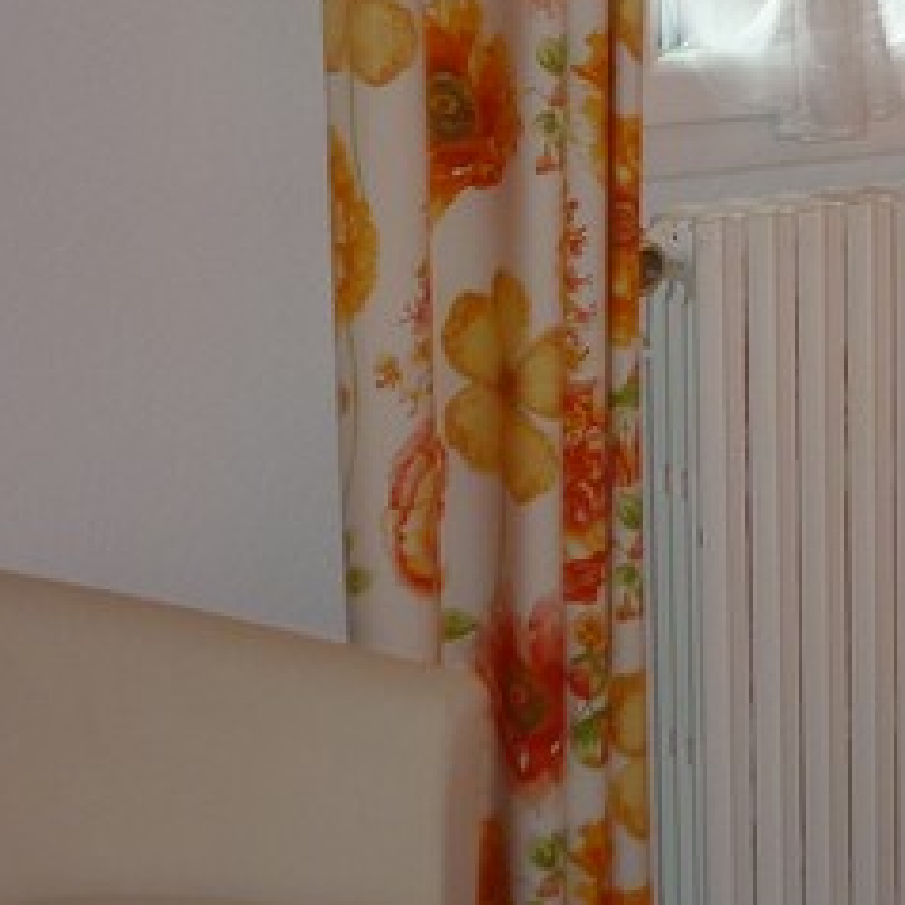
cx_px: 992
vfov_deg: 17.6
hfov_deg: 17.2
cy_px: 202
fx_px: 2899
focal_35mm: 98
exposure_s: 1/30
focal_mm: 5.5
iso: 100
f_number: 2.8
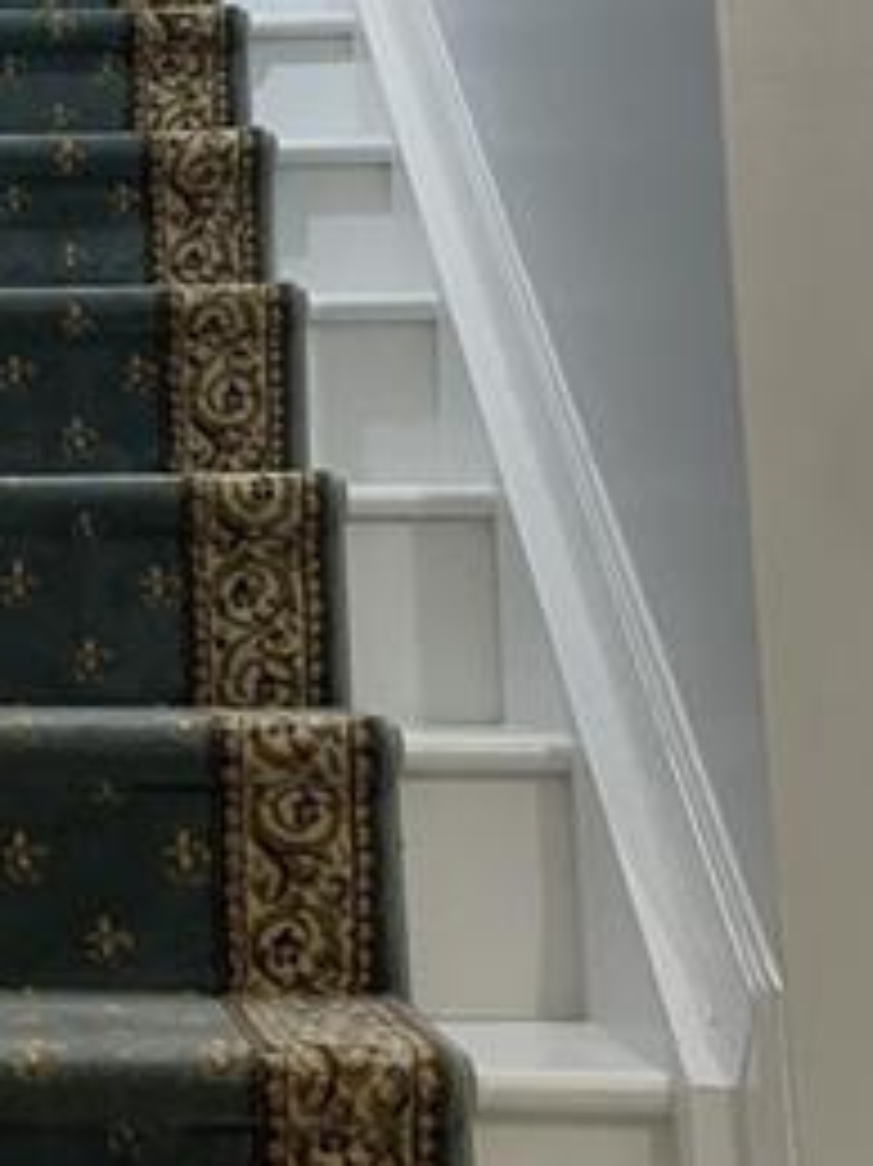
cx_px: -184
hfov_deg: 18.1
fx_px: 2591
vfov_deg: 24.9
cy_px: 212
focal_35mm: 77
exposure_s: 1/60
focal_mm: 4.2
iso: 200
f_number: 1.6
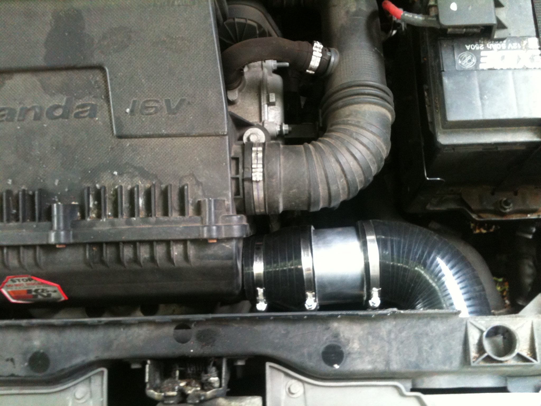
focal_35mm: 35
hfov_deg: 52.6
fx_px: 547
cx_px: 270
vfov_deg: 40.7
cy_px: 203
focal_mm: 3.85
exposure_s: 1/15
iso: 160
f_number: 2.8
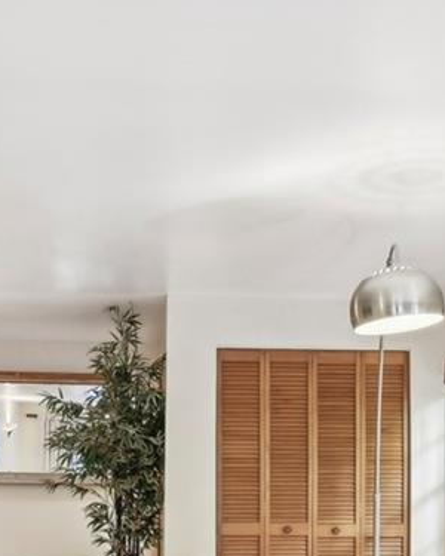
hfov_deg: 27.0
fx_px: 922
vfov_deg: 32.3
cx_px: 157
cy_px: 475
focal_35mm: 56
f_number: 4
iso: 280
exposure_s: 1/13
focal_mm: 14
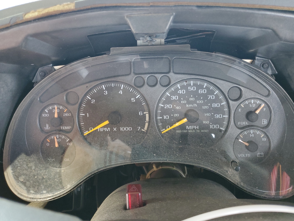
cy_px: 110
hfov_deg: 67.3
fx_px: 221
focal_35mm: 26
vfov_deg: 53.1
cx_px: 147
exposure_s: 1/50
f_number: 1.5
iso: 152
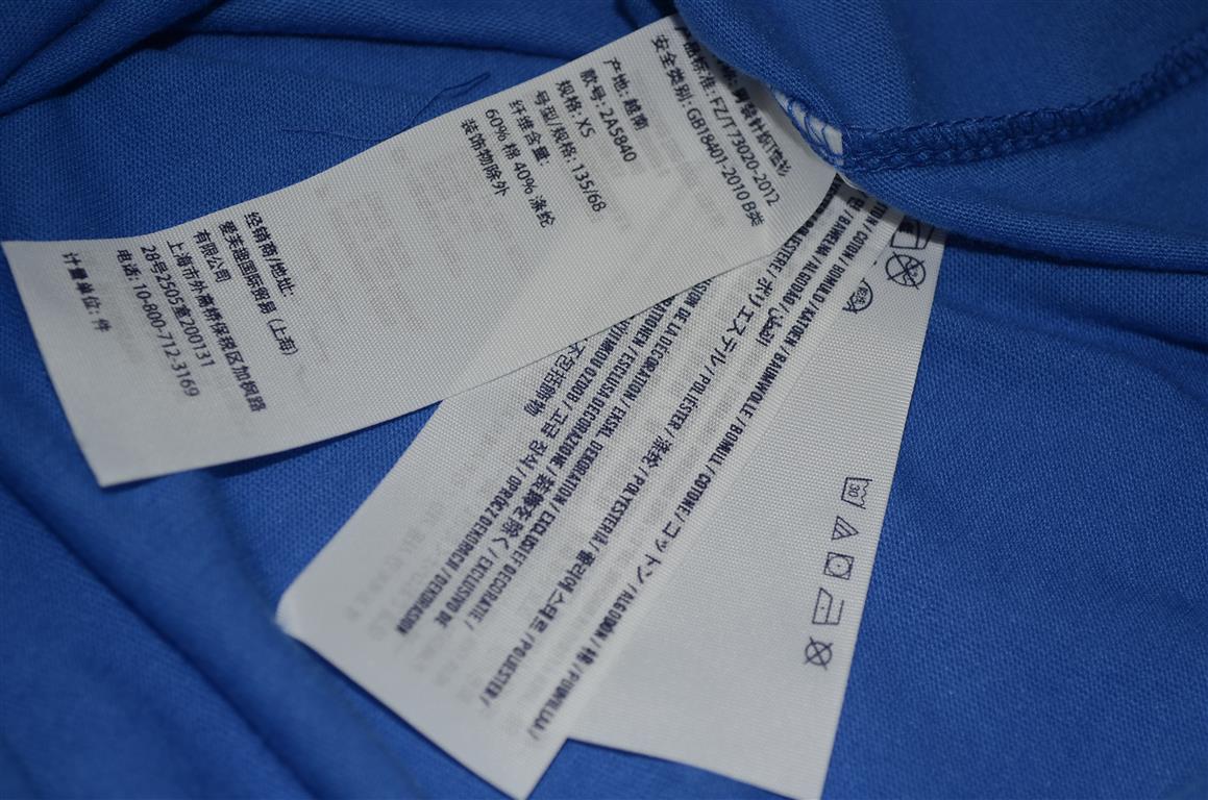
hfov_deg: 30.6
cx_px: 604
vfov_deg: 20.5
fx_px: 2210
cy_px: 400
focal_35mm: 66
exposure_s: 1/60
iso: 100
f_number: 5.6
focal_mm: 44
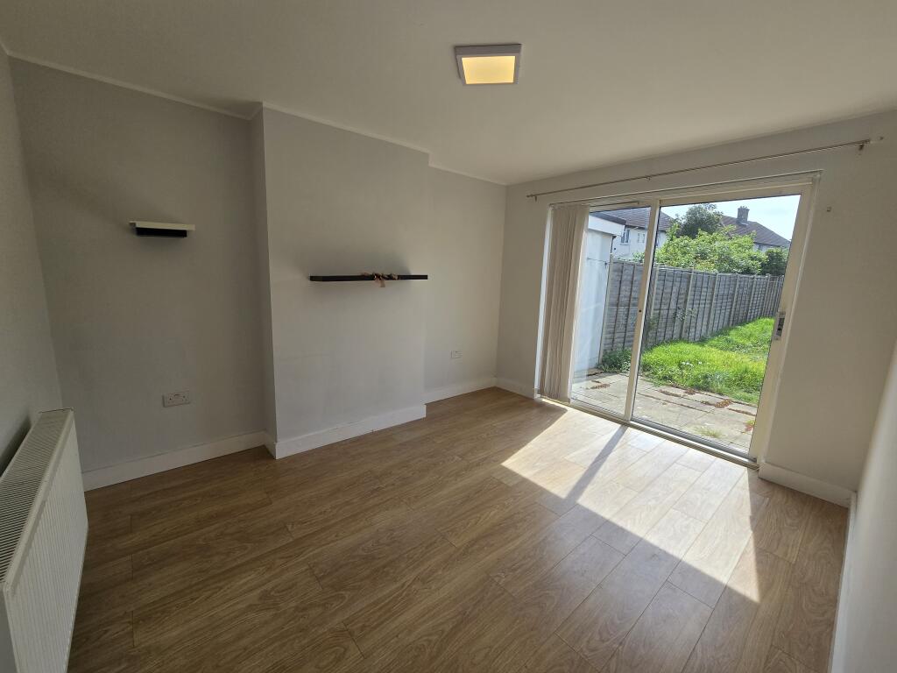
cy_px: 336
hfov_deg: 106.2
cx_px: 448
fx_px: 337
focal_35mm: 13
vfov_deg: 89.9
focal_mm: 2.2
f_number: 2.2
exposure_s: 1/1013
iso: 50
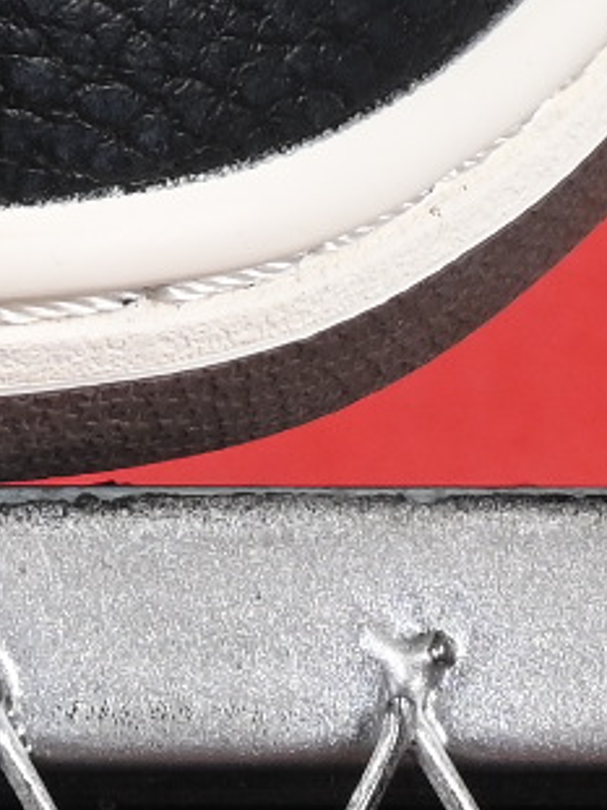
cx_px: -961
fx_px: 15091
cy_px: -985
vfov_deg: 3.0
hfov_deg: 2.3
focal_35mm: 645
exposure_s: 1/60
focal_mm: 50
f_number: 6.3
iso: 160
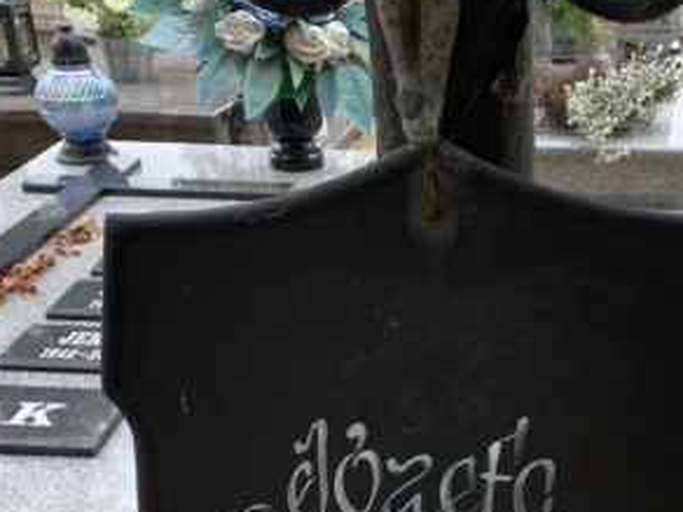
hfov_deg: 32.6
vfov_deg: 24.9
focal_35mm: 57
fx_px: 1125
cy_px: 454
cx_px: 571
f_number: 1.8
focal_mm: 4.25
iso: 25
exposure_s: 1/182
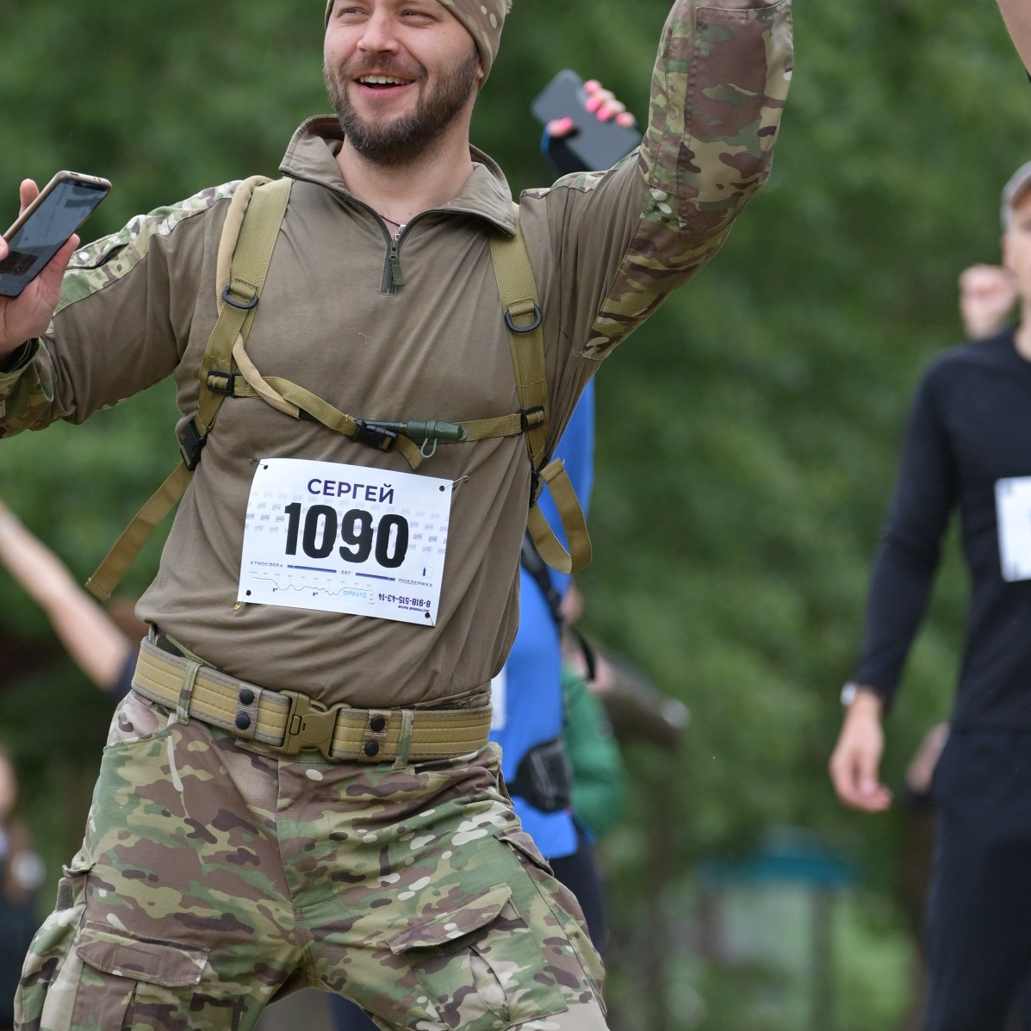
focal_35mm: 249
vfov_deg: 7.0
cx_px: 333
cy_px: 630
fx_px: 8390
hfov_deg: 7.0
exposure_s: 1/800
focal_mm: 116
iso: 320
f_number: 2.8
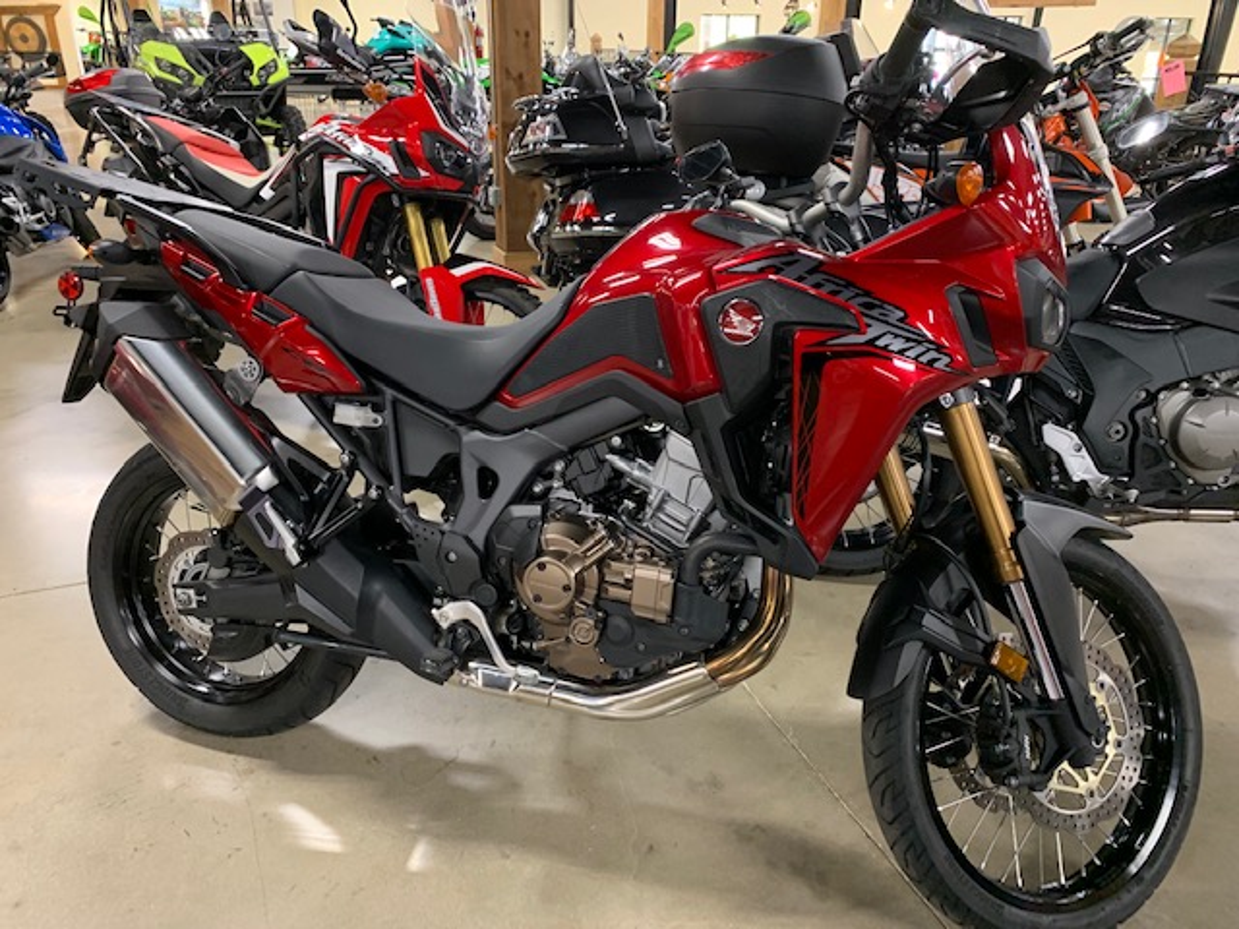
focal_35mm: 26
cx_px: 620
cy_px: 464
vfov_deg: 53.1
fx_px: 931
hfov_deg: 67.3
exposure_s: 1/30
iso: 400
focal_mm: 4.25
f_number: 1.8
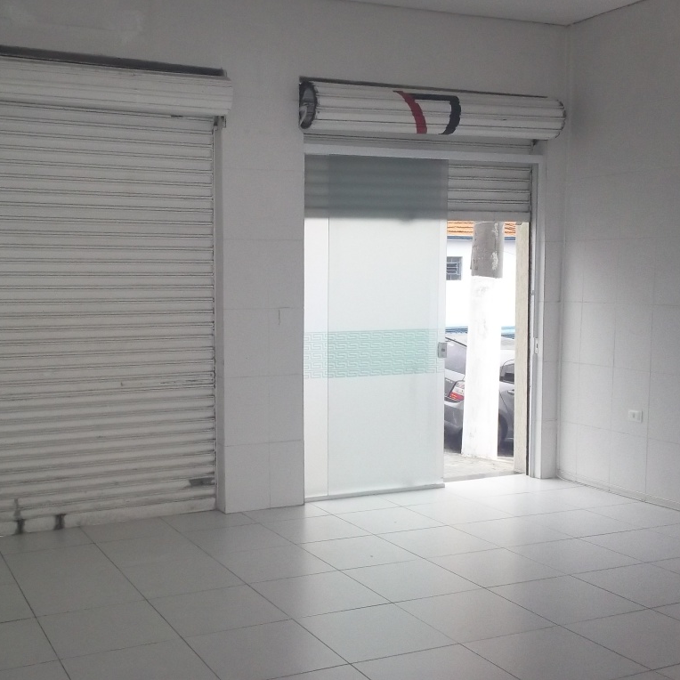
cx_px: 251
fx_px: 1000
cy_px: 340
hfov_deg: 37.3
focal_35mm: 45
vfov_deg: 37.6
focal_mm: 6.3
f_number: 4.5
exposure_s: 1/160
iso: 360
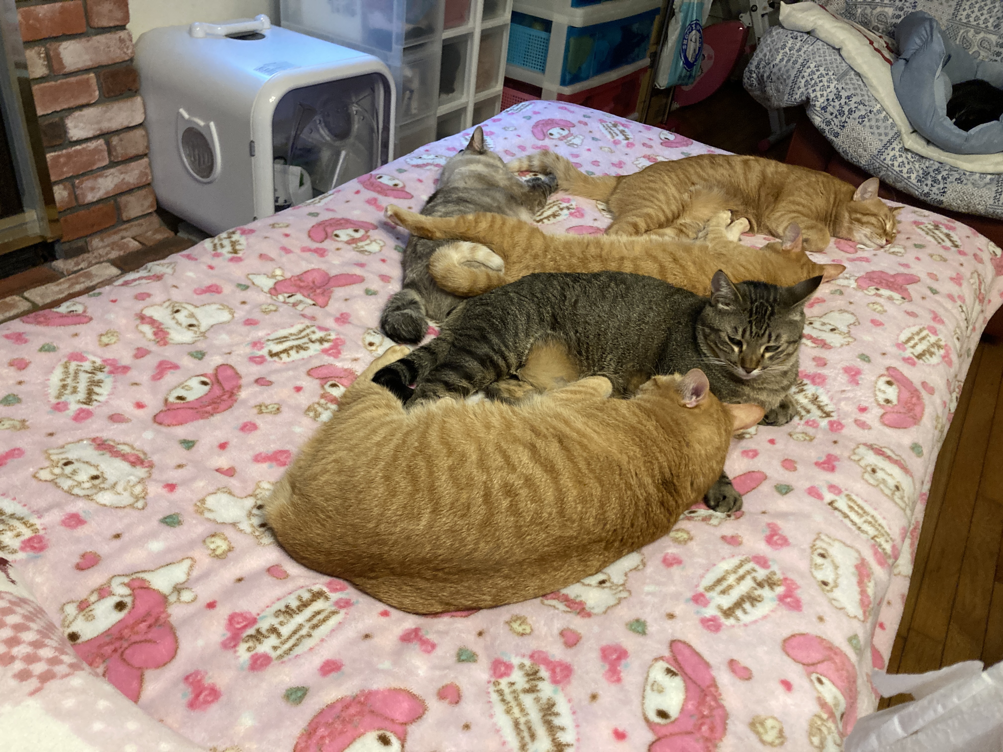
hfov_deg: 63.4
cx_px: 502
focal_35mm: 28
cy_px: 376
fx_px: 811
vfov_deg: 49.7
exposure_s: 1/60
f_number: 1.8
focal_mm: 3.99
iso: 320
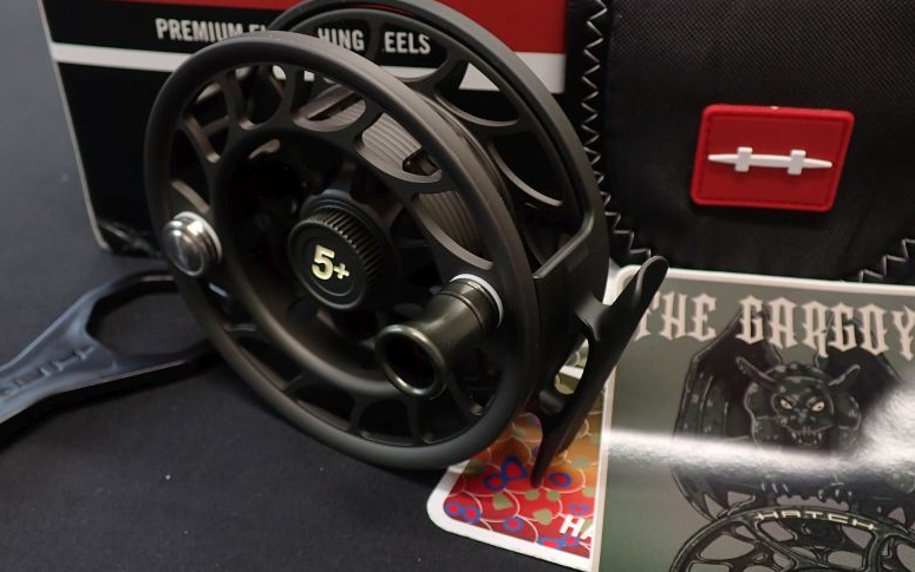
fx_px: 873
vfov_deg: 36.3
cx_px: 460
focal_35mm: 35
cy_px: 251
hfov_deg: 55.3
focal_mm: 5.79
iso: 200
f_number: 2.4
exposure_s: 1/50
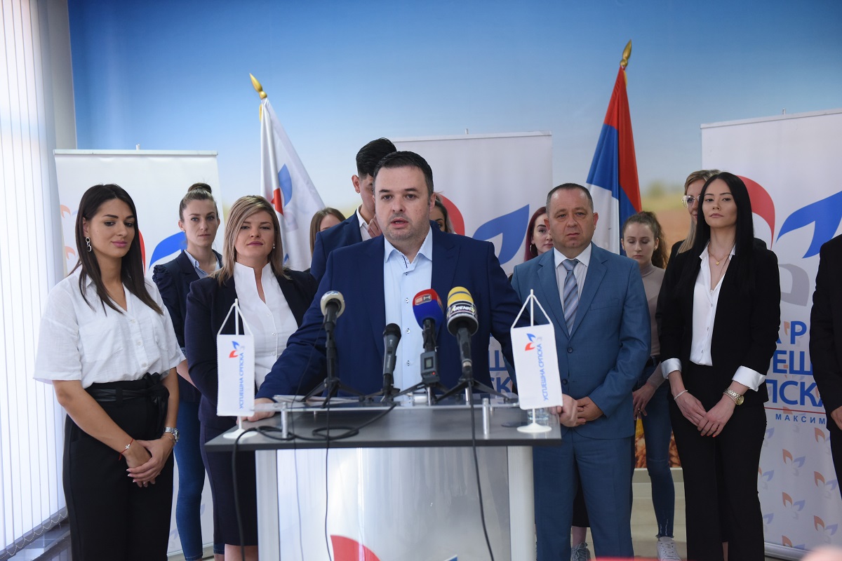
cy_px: 280
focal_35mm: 48
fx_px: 1123
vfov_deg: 28.1
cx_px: 421
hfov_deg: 41.1
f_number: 3.5
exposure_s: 1/125
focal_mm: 48
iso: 2000
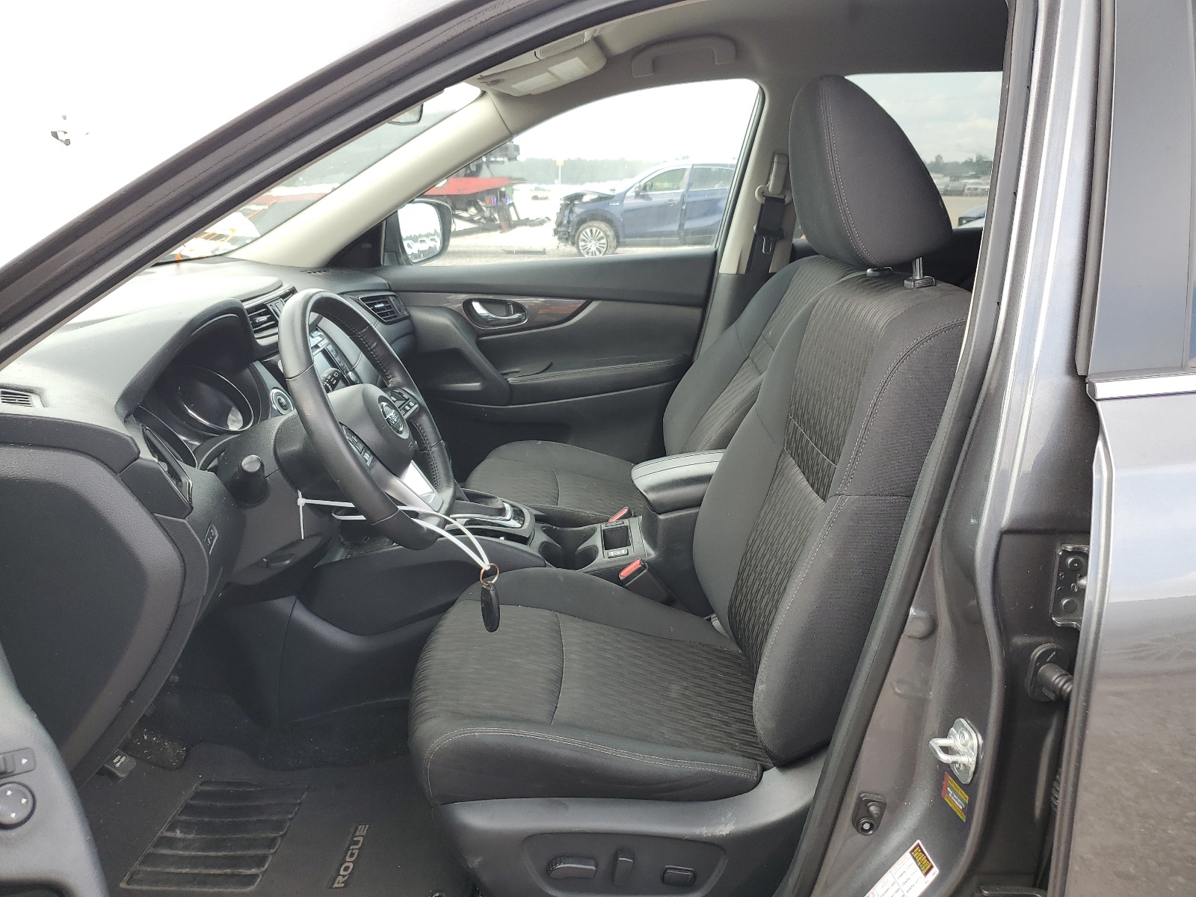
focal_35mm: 26
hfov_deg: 67.3
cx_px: 598
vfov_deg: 53.1
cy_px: 448
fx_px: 898
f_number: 1.5
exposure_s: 1/256
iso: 50
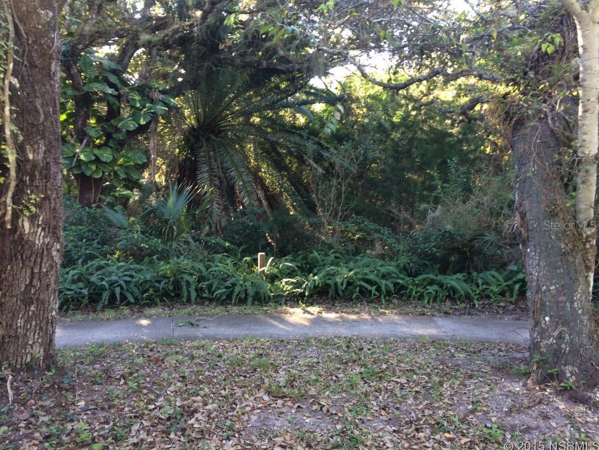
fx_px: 519
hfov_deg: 59.9
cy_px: 225
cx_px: 300
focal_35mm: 30
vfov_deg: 46.8
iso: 50
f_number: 2.2
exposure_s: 1/30
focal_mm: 4.12
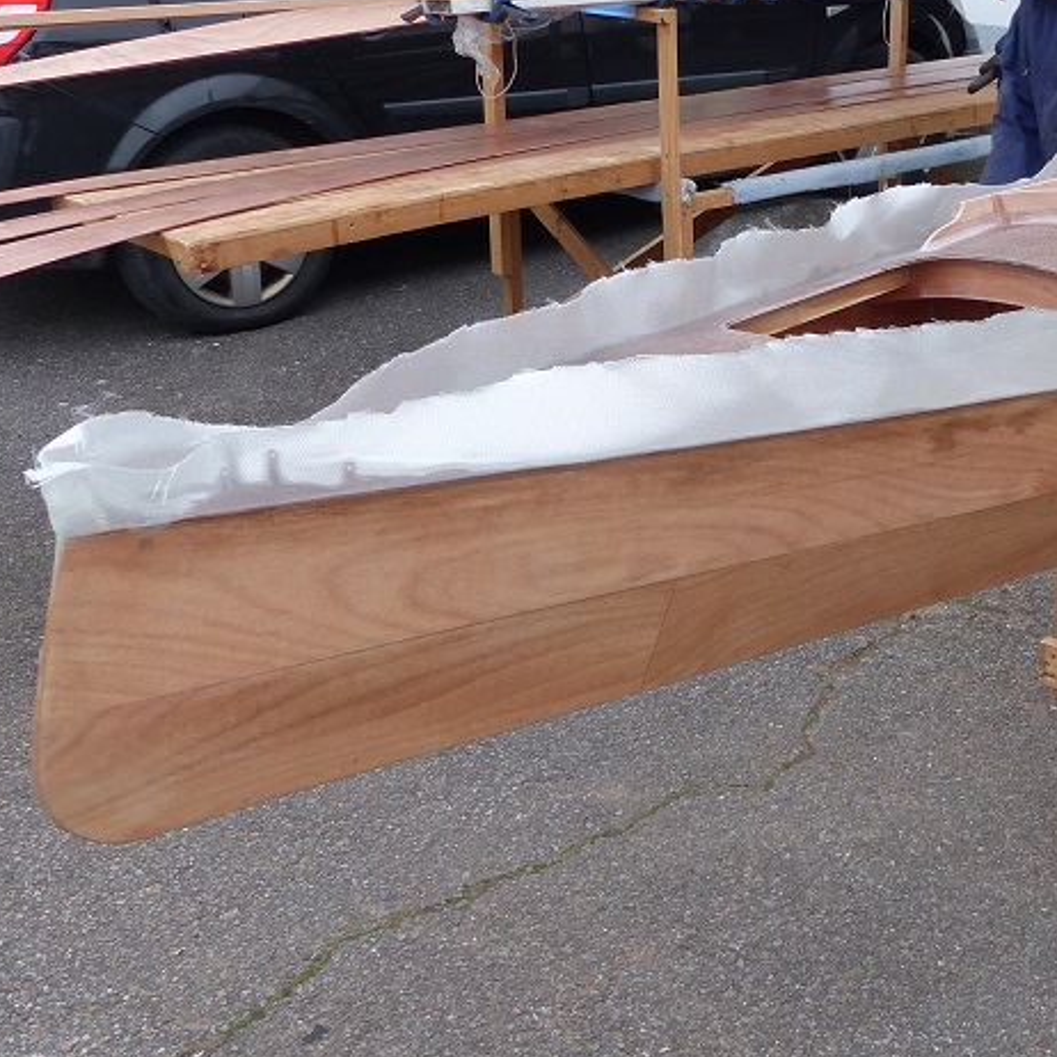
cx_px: 879
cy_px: 407
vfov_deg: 34.5
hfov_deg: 33.4
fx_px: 1693
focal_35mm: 49
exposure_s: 1/80
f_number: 2.8
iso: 100
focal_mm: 4.5
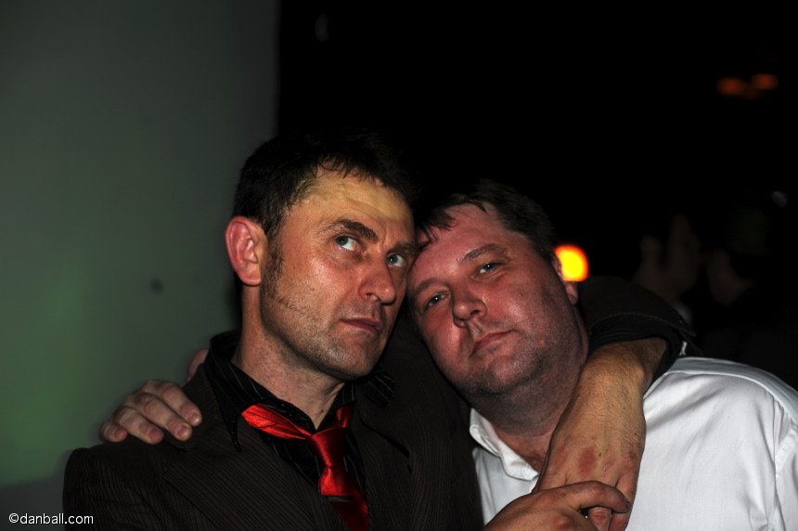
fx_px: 1107
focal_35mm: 50
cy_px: 266
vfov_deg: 27.0
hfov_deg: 39.6
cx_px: 399
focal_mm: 50
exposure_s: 1/30
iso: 200
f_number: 3.5
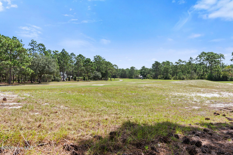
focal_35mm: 30
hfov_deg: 61.9
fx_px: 194
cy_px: 78
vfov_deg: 43.6
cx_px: 116
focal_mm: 20
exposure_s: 1/160
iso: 100
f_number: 6.3
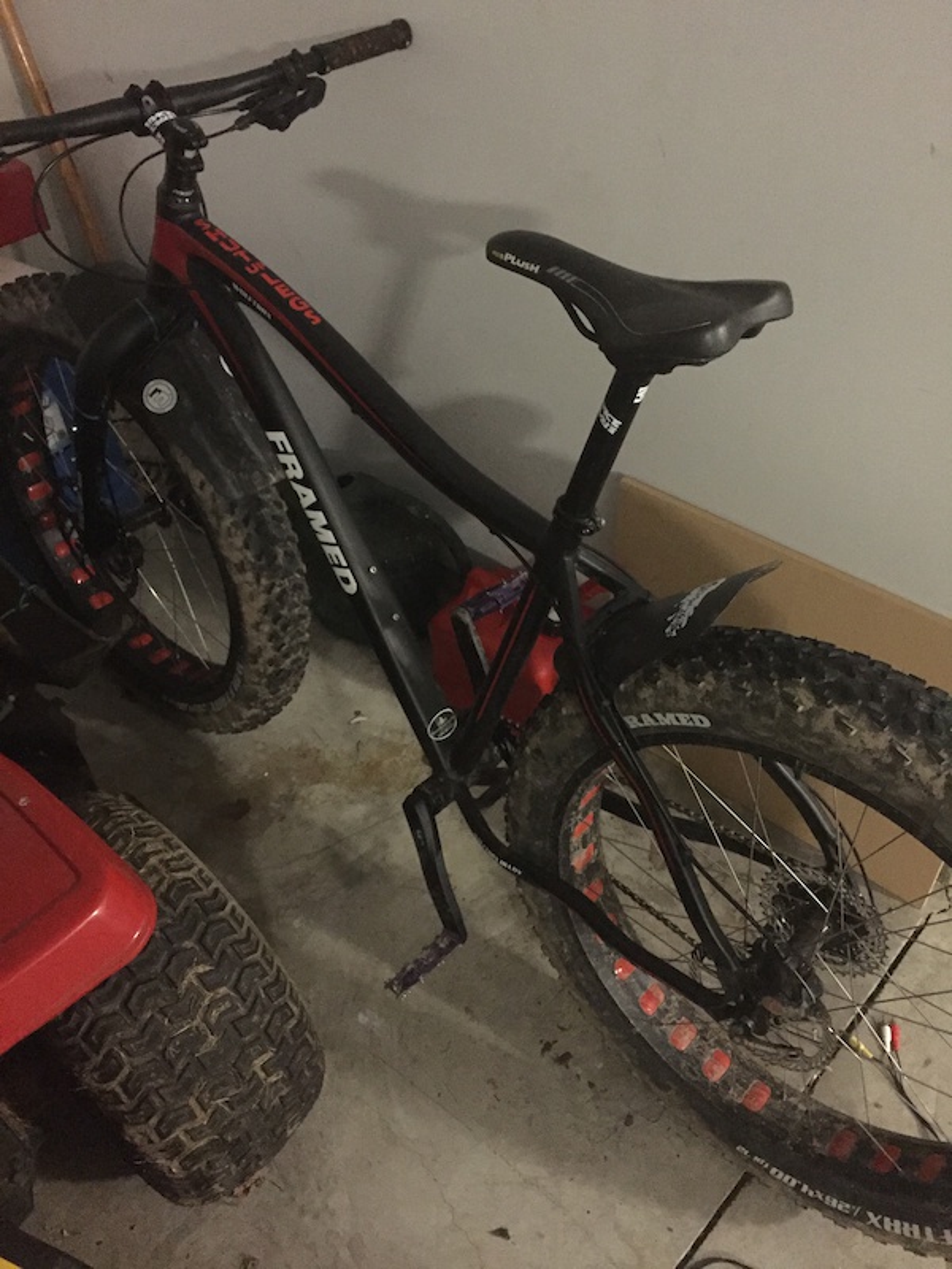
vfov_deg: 61.7
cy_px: 634
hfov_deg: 48.2
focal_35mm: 29
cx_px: 476
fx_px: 1063
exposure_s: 1/15
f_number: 2.2
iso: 1250
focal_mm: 4.15
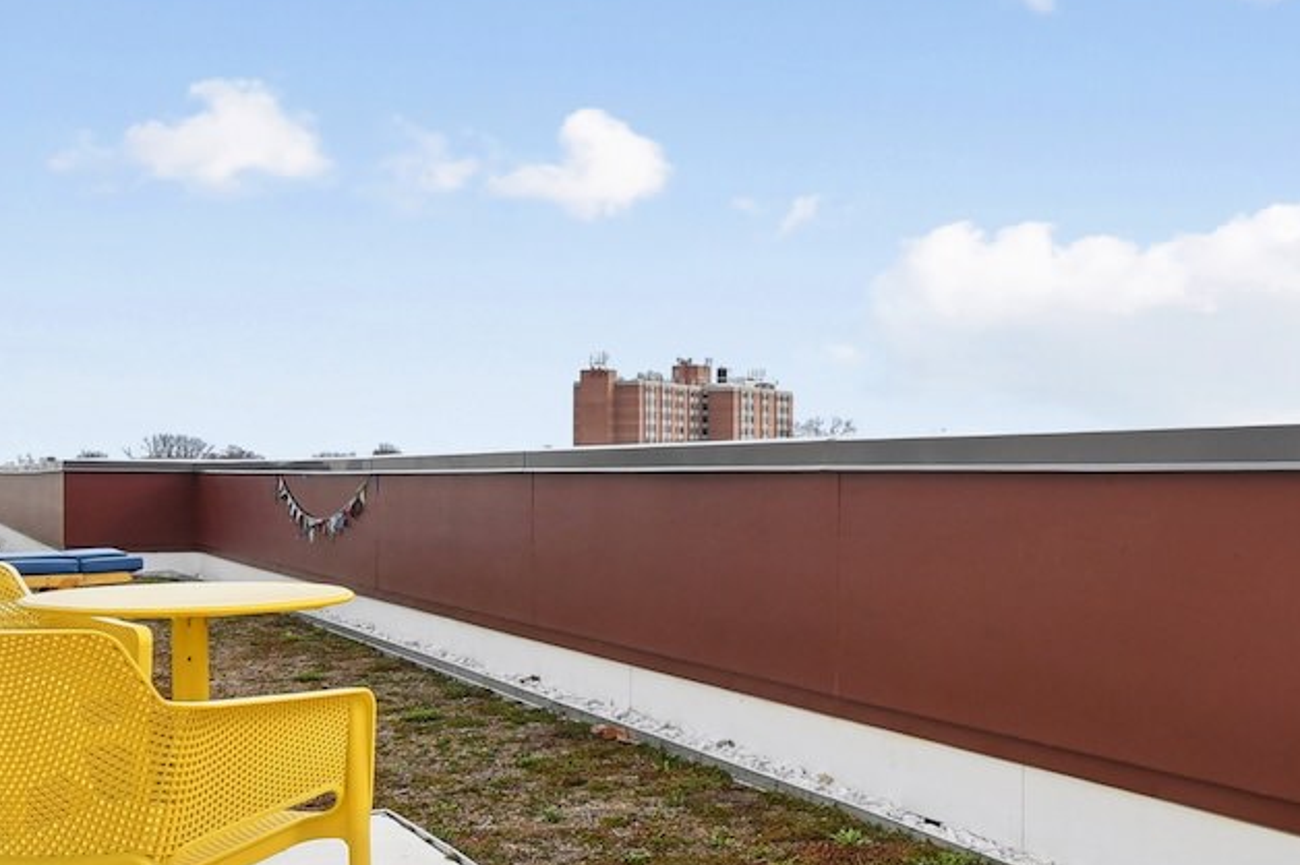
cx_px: 795
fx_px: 1552
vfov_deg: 31.1
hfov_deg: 45.2
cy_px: 455
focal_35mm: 43
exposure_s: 1/125
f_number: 10
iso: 200
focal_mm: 10
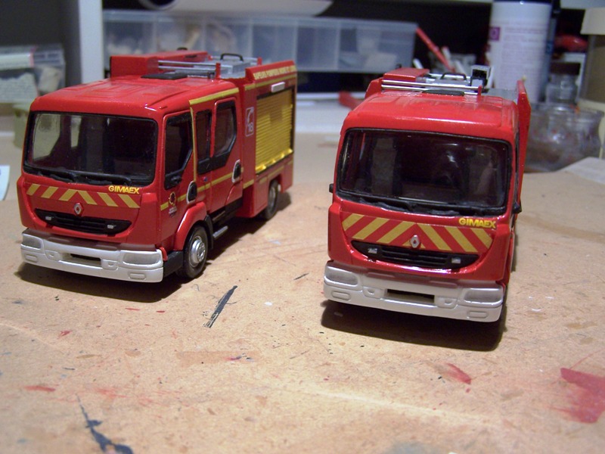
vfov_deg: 37.7
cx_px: 302
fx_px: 664
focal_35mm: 38
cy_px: 227
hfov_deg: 49.0
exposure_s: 1/30
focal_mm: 6.3
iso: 140
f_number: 2.8
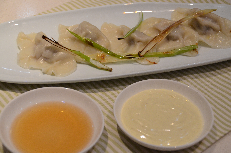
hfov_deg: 24.2
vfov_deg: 16.2
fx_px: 538
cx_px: 116
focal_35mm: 84
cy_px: 76
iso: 1250
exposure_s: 1/125
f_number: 7.1
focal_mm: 56
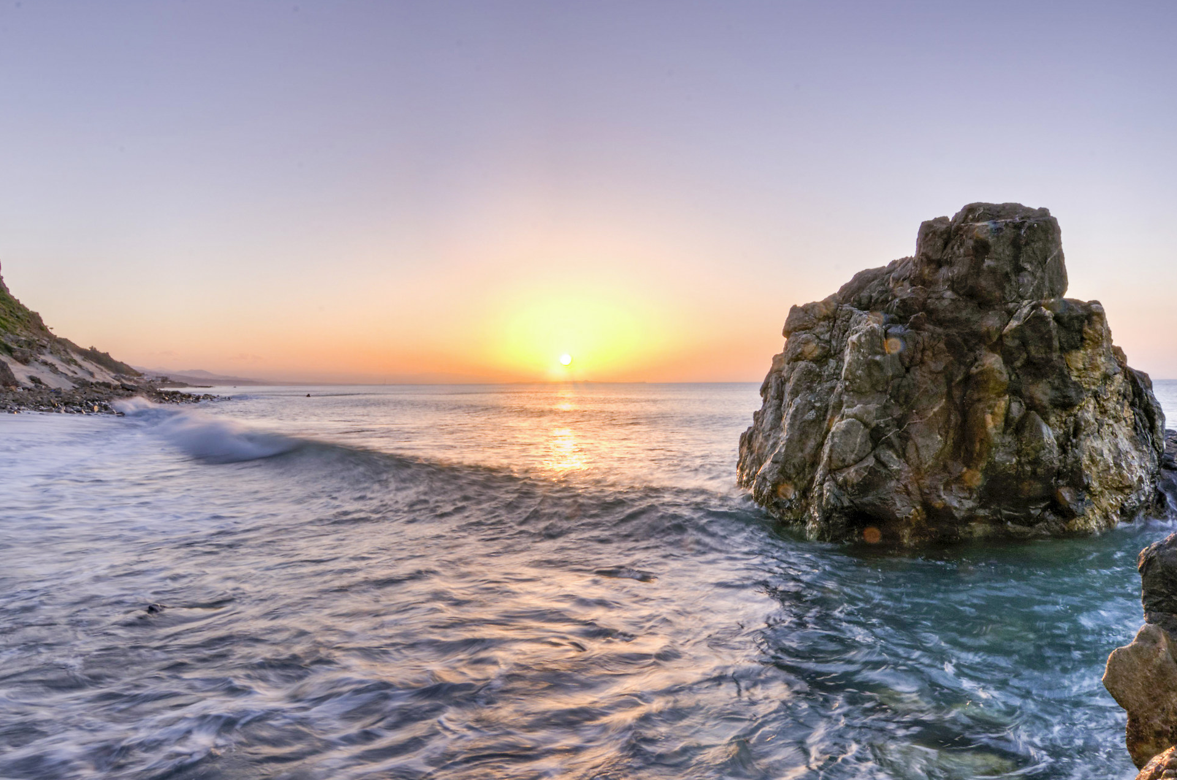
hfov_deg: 82.3
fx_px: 673
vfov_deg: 60.0
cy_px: 346
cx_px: 612
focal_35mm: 21
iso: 100
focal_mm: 11
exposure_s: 1/15
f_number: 20
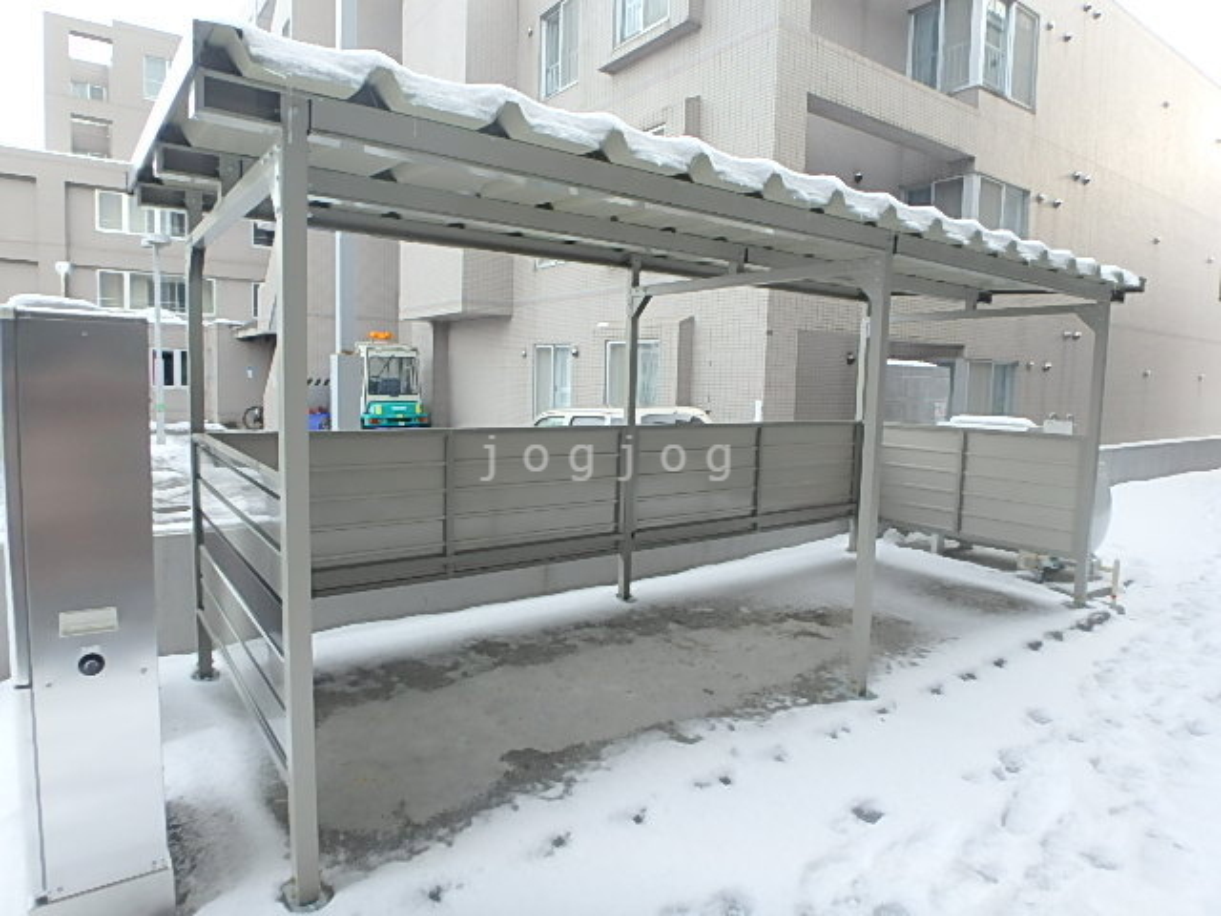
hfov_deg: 79.0
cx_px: 610
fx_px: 741
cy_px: 458
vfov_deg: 63.4
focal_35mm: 21
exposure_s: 1/125
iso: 125
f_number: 3.5
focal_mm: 3.7
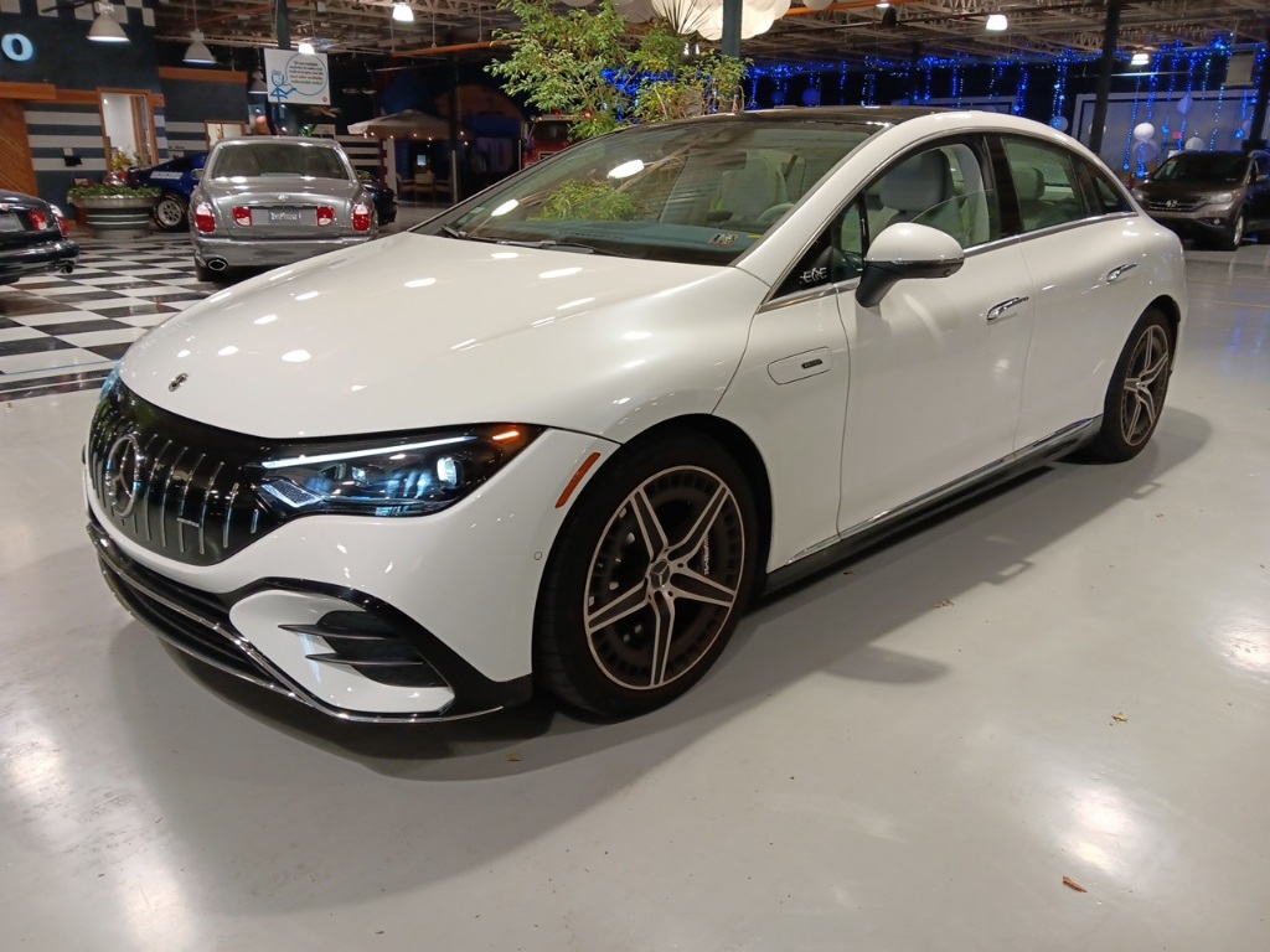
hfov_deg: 67.3
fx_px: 954
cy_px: 476
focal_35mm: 26
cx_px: 635
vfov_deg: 53.1
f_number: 1.8
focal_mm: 3.98
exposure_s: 1/33.3
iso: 291
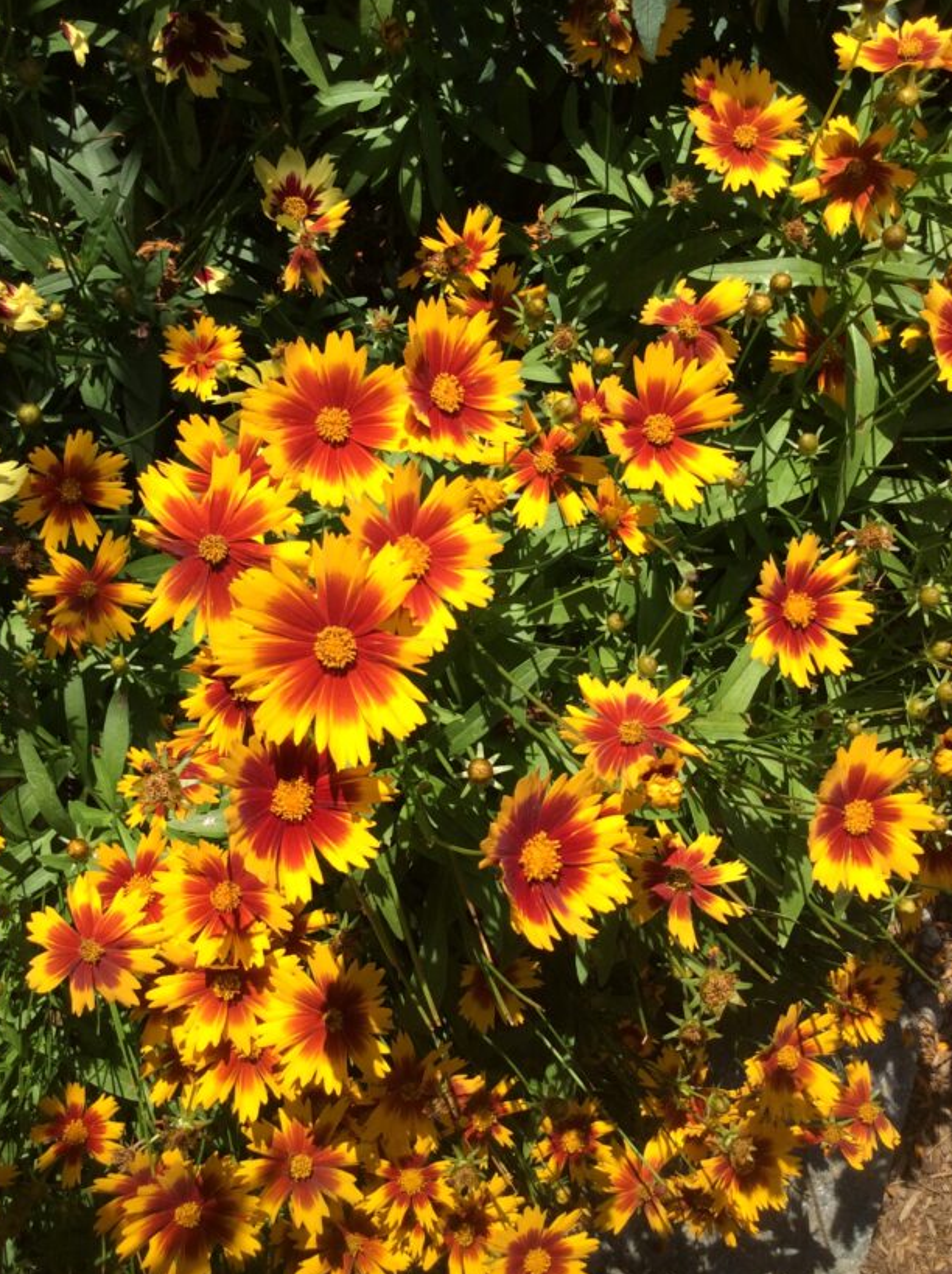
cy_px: 610
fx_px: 1470
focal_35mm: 40
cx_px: 452
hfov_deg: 35.9
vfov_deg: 46.8
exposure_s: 1/1431
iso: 32
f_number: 2.4
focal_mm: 3.3
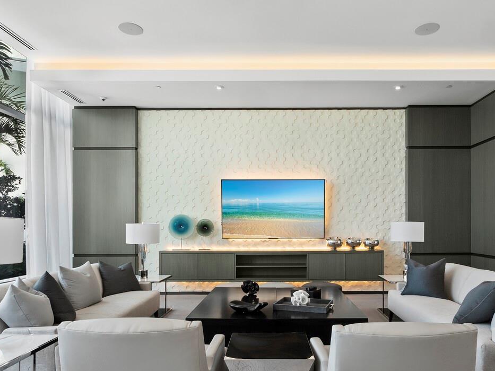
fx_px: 343
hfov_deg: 71.4
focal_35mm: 24
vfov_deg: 56.1
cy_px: 233
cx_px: 276
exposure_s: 1/10
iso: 400
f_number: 9
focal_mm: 7
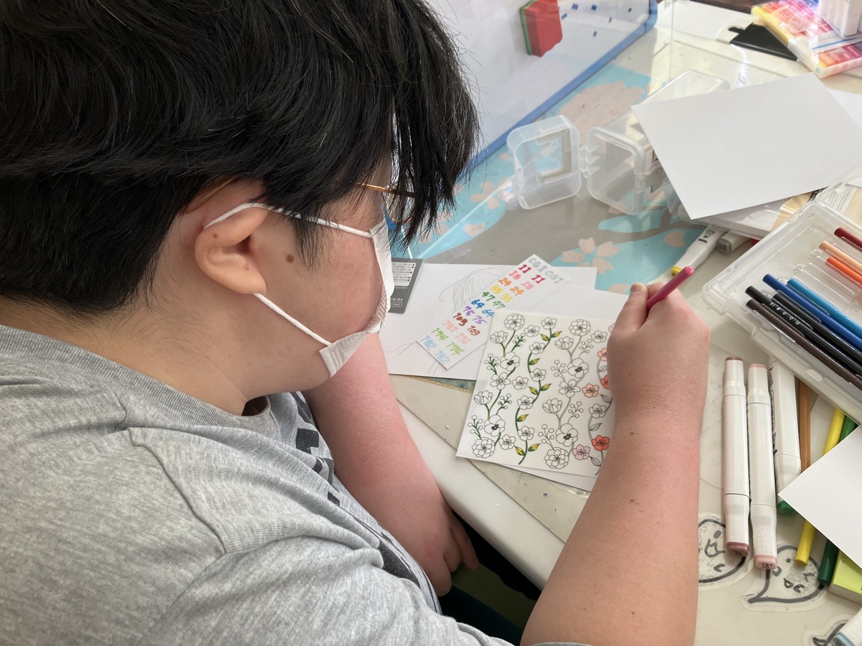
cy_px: 323
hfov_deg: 63.4
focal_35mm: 28
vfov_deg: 49.7
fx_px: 697
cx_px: 431
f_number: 1.8
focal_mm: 3.99
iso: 40
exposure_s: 1/60
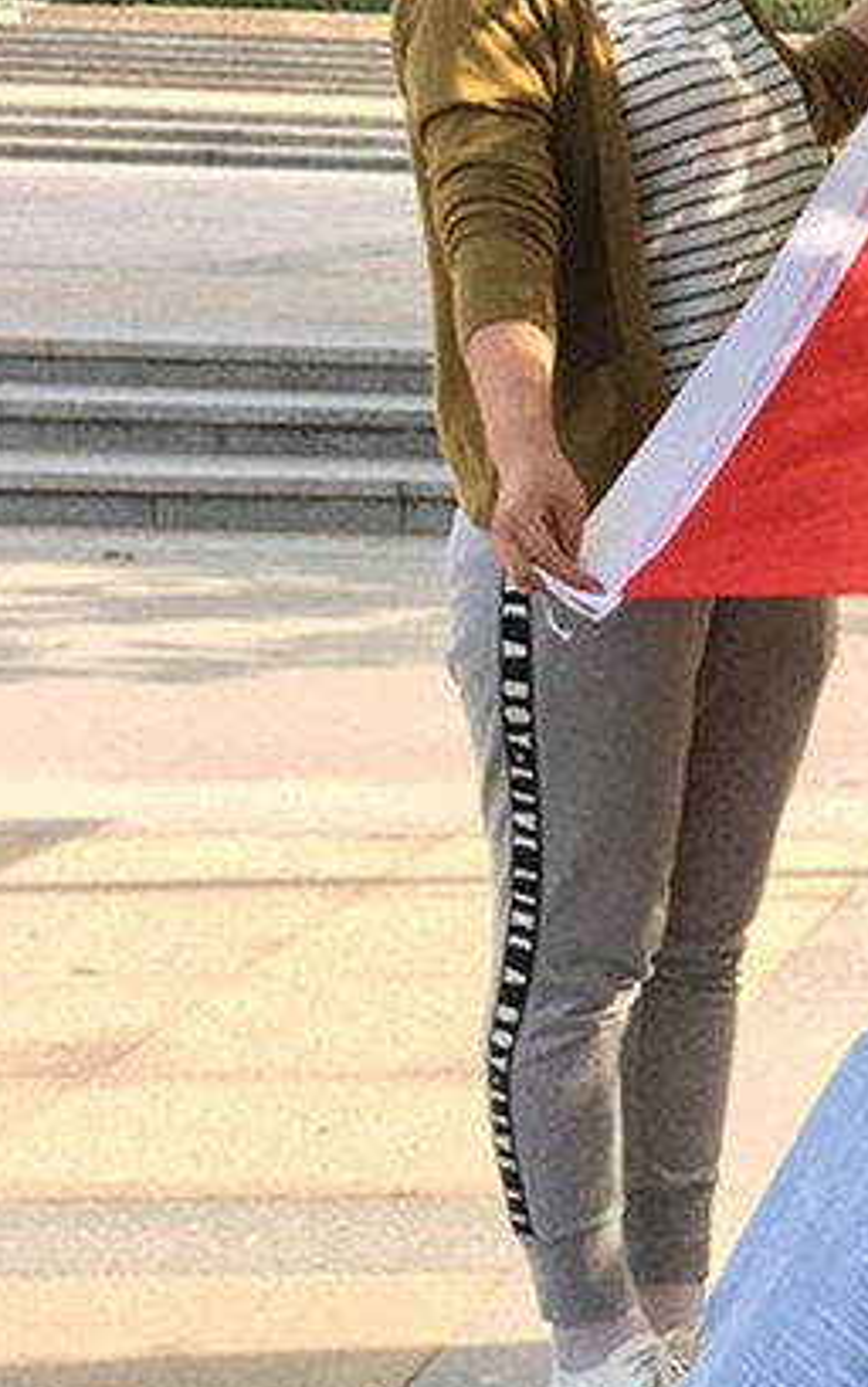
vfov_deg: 19.1
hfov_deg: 9.9
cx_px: 2384
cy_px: 700
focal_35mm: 109
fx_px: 4121
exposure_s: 1/252
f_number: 2.2
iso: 25
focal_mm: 4.15
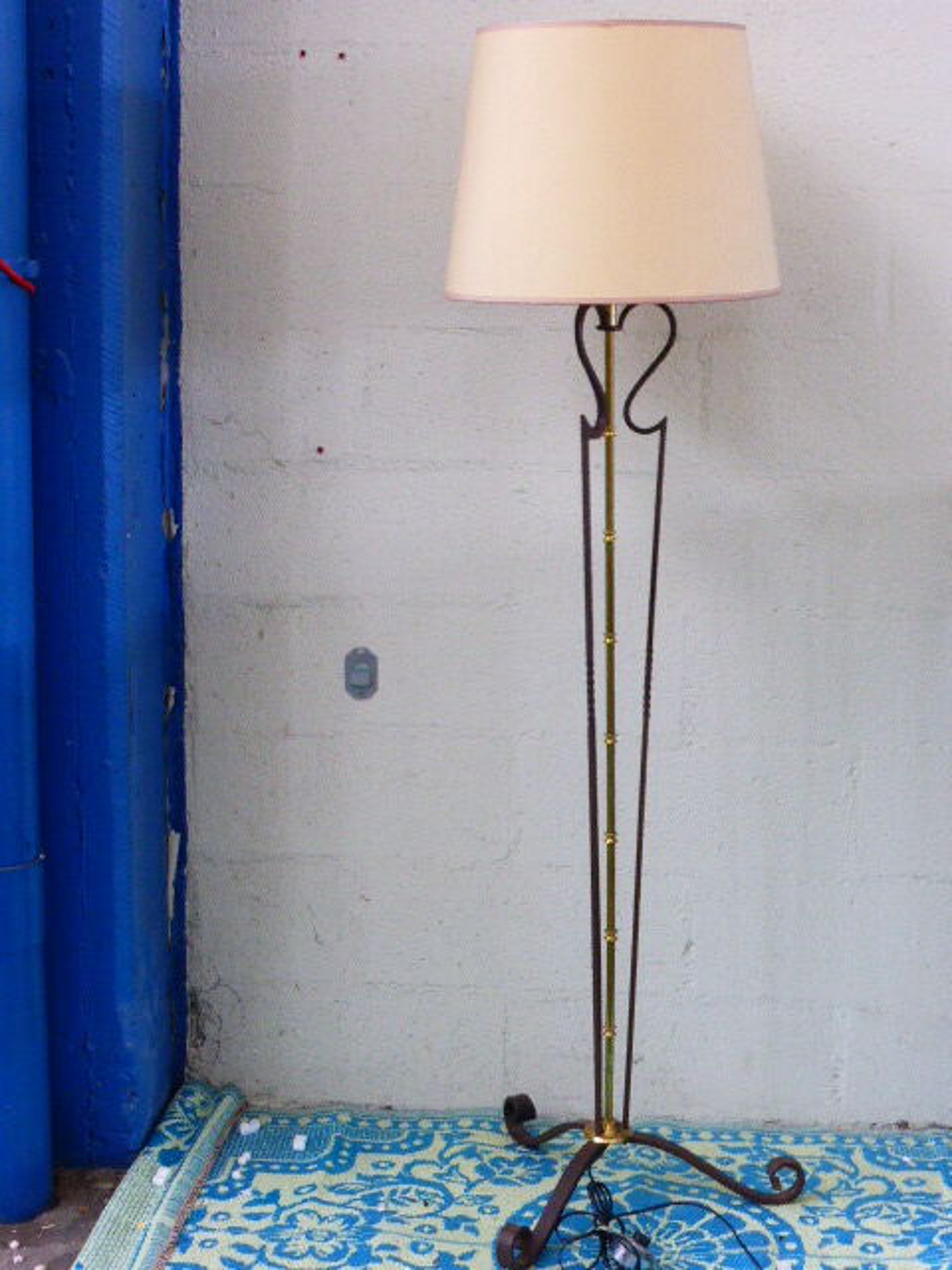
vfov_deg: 31.2
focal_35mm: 62
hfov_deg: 23.7
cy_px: 635
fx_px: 2273
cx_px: 476
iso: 400
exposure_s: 1/6
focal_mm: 11
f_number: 4.8
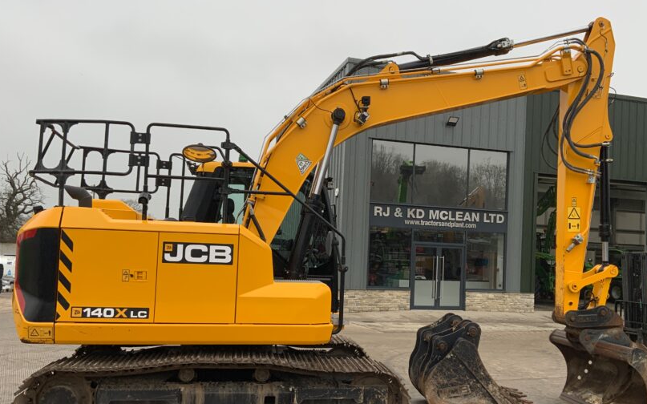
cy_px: 224
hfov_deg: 50.2
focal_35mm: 39
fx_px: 688
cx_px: 373
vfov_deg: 32.7
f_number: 1.8
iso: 20
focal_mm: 3
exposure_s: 1/122
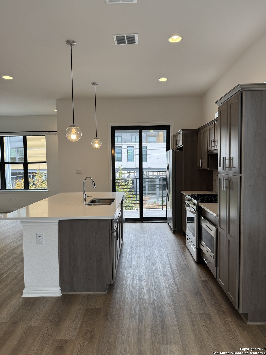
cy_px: 178
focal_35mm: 24
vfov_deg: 71.6
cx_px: 133
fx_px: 246
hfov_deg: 56.8
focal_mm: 6.76
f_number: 1.78
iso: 64
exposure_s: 1/154
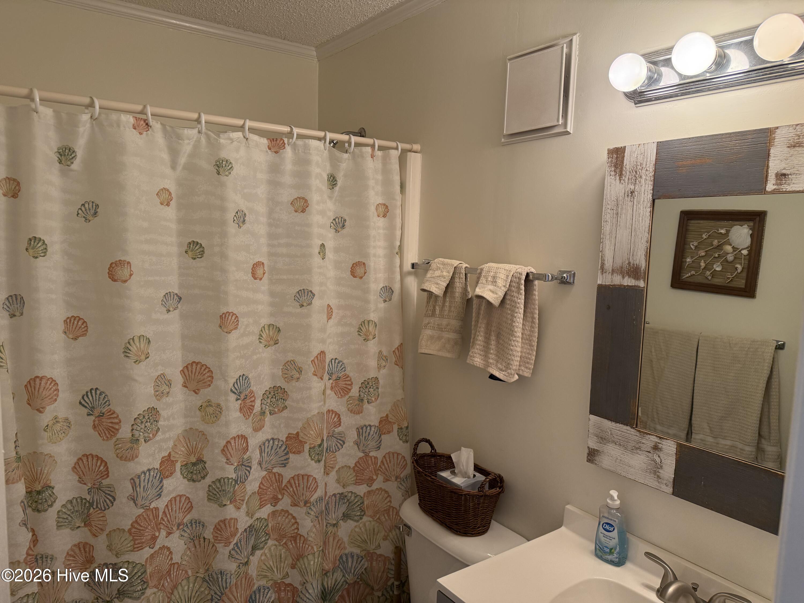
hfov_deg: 71.6
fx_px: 557
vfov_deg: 56.8
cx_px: 402
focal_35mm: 24
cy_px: 302
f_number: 1.78
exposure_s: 1/138
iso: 200
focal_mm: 6.76
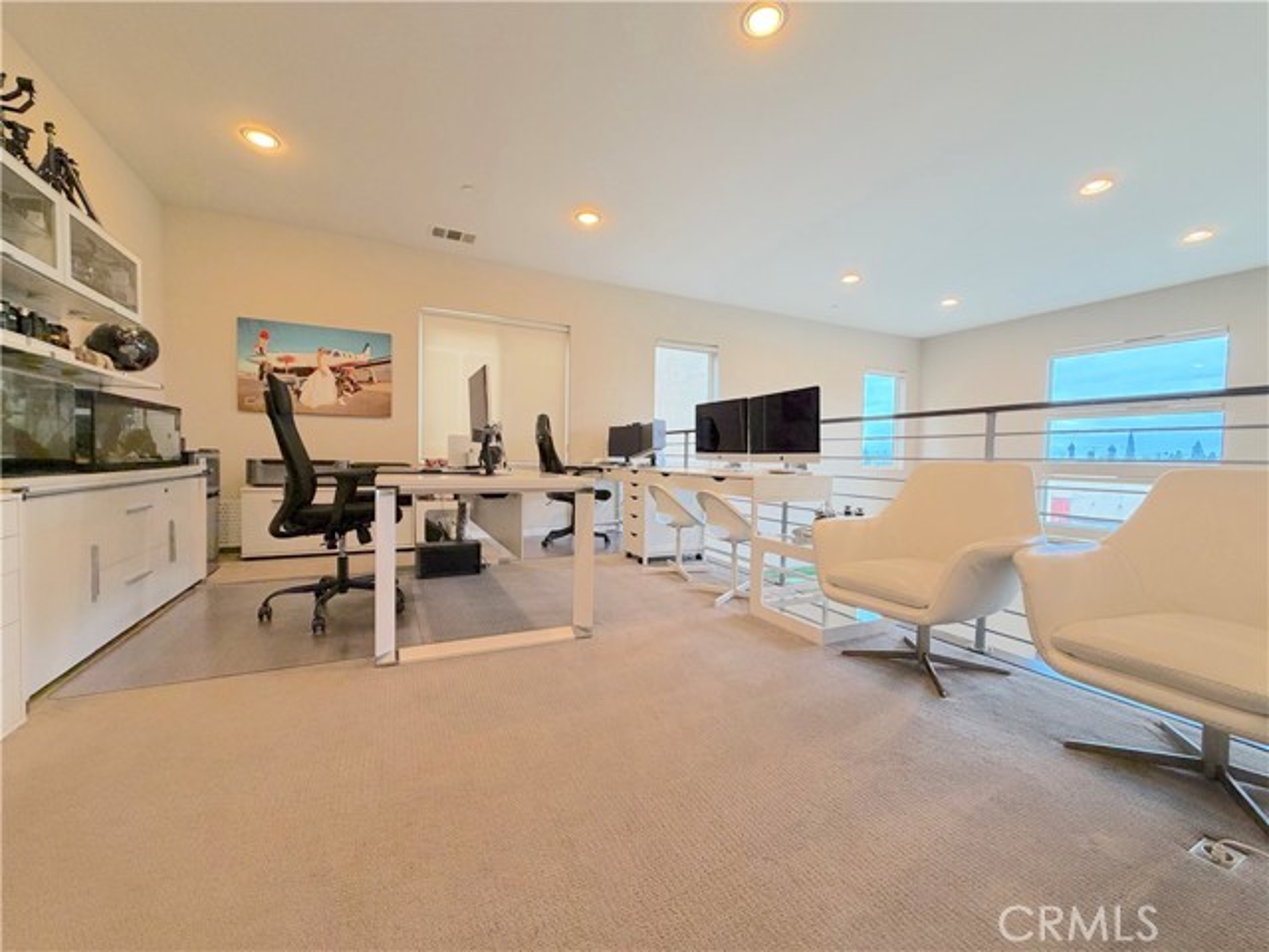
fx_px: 513
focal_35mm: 14
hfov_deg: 102.1
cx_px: 634
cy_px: 476
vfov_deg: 85.7
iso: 160
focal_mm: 2.22
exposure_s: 1/60
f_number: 2.2
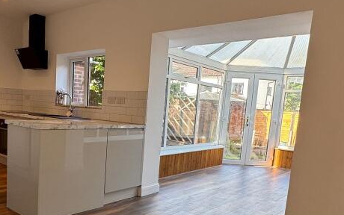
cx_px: 129
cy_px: 146
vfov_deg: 37.9
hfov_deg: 57.4
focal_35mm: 33
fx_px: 310
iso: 40
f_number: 2.2
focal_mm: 2.22
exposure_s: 1/114
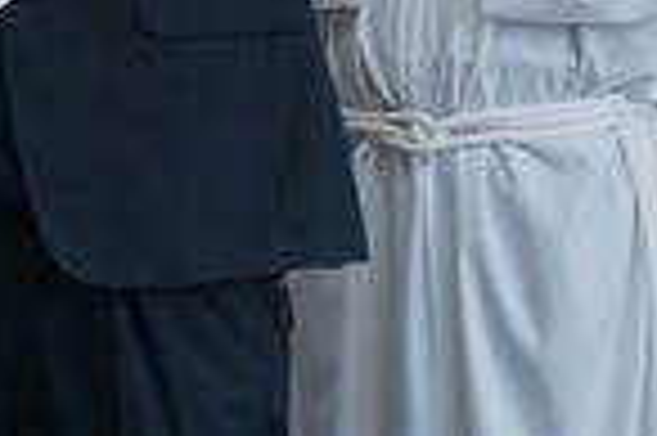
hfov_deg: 6.5
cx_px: -277
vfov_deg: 4.3
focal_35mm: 315
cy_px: -121
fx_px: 5735
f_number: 4.5
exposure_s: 1/60
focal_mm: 29
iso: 160
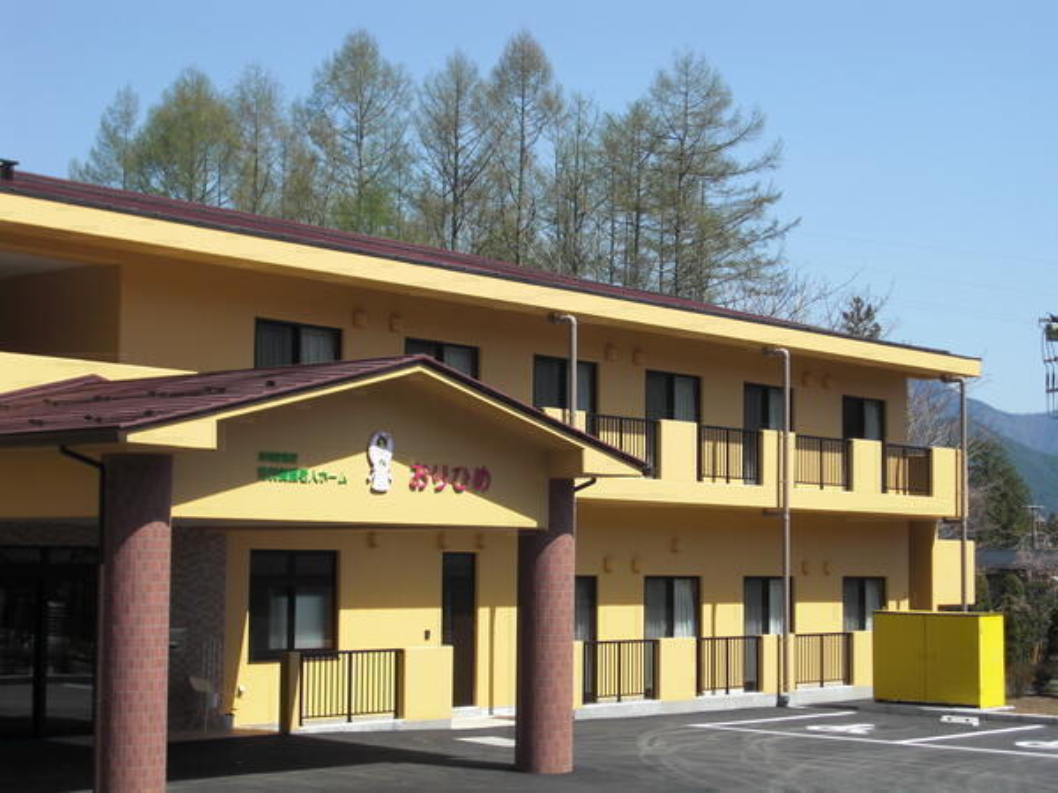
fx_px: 2017
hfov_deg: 29.4
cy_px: 396
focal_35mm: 66
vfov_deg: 22.3
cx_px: 529
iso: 50
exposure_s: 1/400
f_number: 4.1
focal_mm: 11.7
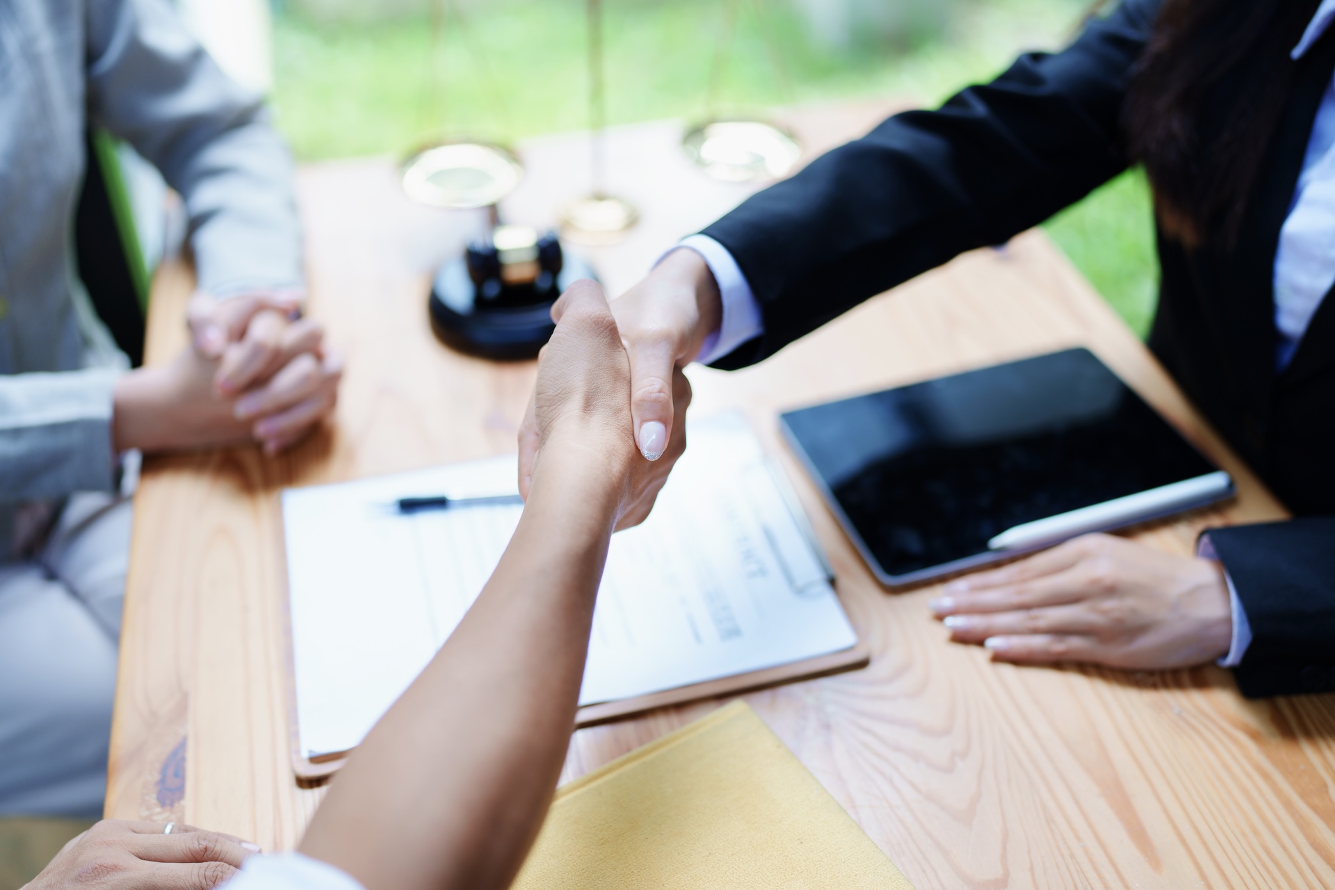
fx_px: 1298
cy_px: 445
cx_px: 668
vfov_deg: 37.9
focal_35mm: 35
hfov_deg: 54.4
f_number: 1.4
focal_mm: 35
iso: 160
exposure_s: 1/250
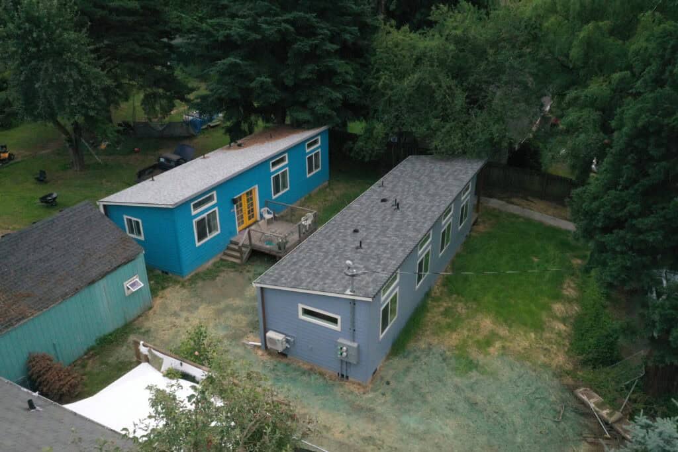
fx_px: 527
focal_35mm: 28
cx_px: 339
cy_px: 226
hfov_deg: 65.5
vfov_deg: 46.4
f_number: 10
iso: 1600
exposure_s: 1/240
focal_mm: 10.3
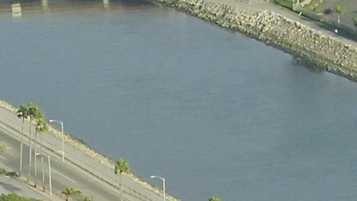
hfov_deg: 4.3
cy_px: 887
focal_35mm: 499
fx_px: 4723
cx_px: 482
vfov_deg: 2.4
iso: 400
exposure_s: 1/1000
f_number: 7.1
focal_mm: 40
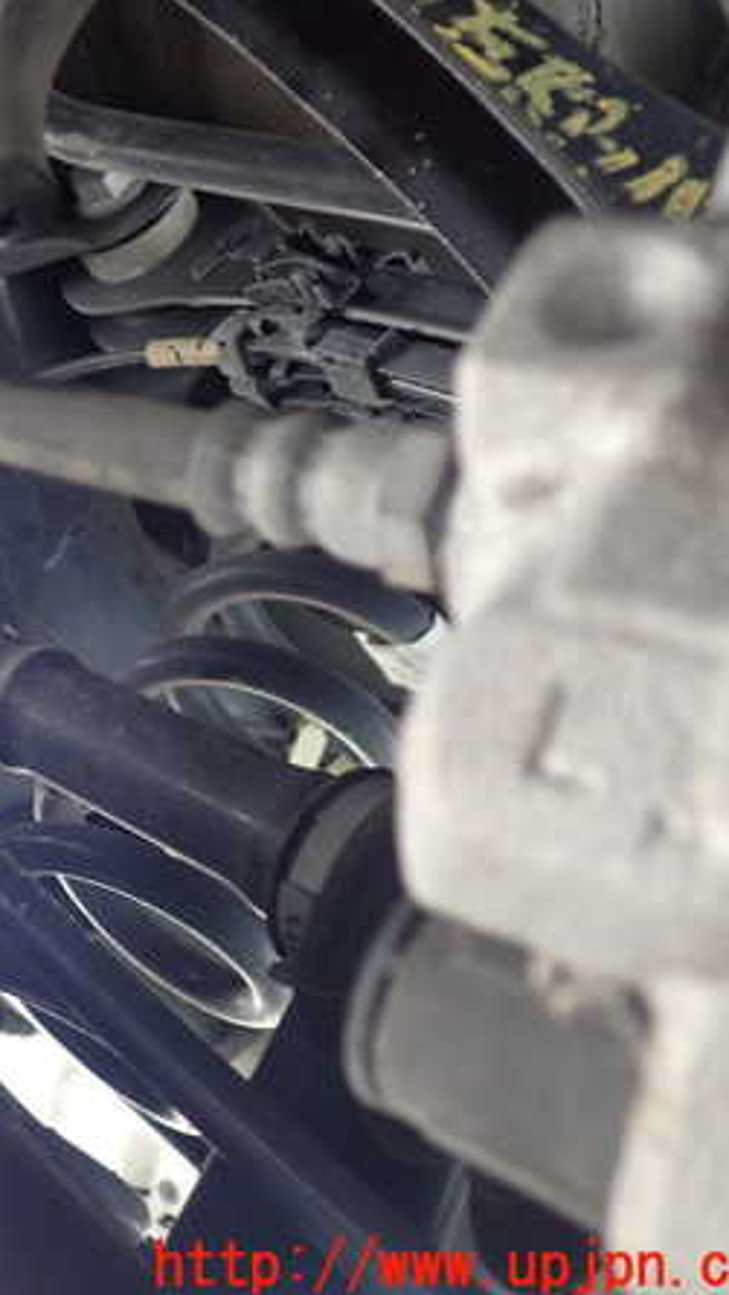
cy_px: 650
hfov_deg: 25.3
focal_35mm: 44
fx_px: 1511
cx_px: -61
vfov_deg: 46.4
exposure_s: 1/30
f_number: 2.3
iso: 250
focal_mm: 5.5
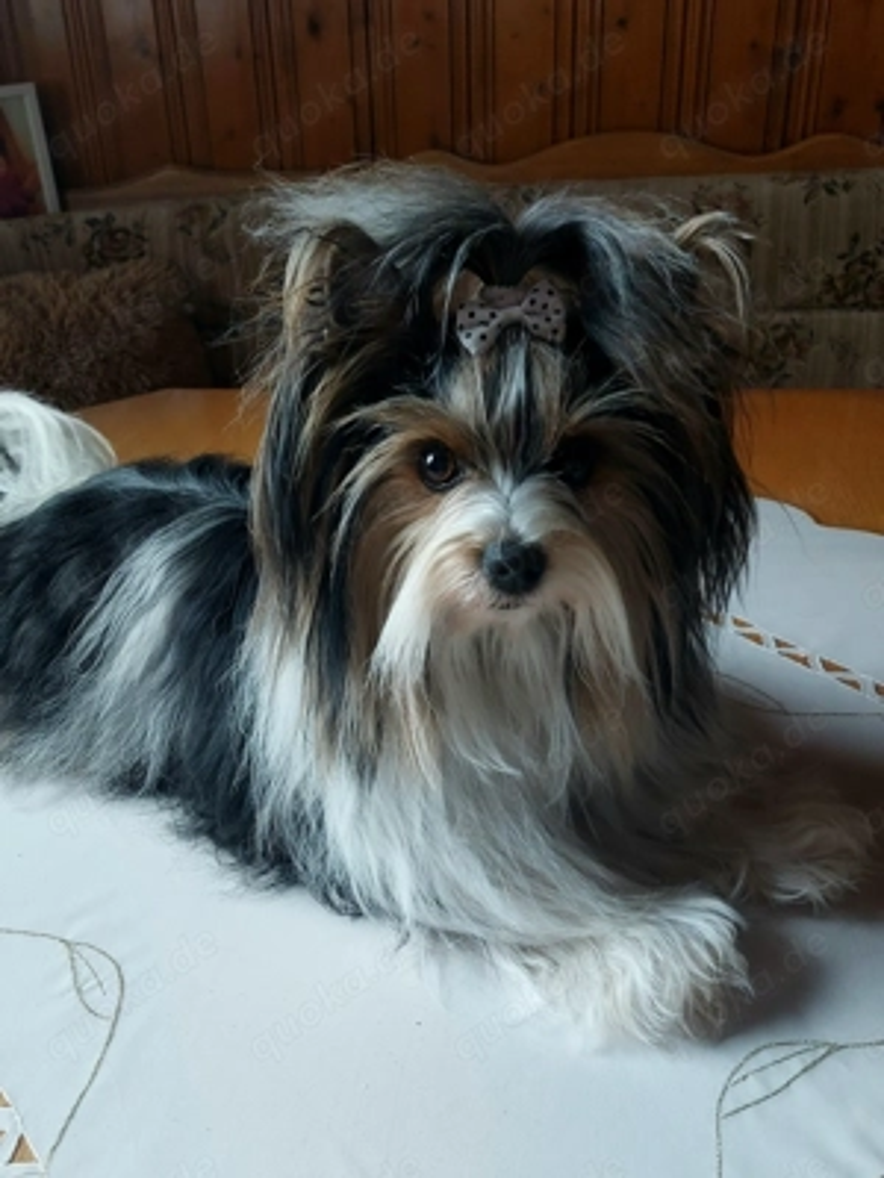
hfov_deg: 54.9
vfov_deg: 69.4
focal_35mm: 25
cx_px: 442
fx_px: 851
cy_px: 589
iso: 250
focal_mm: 5.23
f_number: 1.8
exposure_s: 1/50
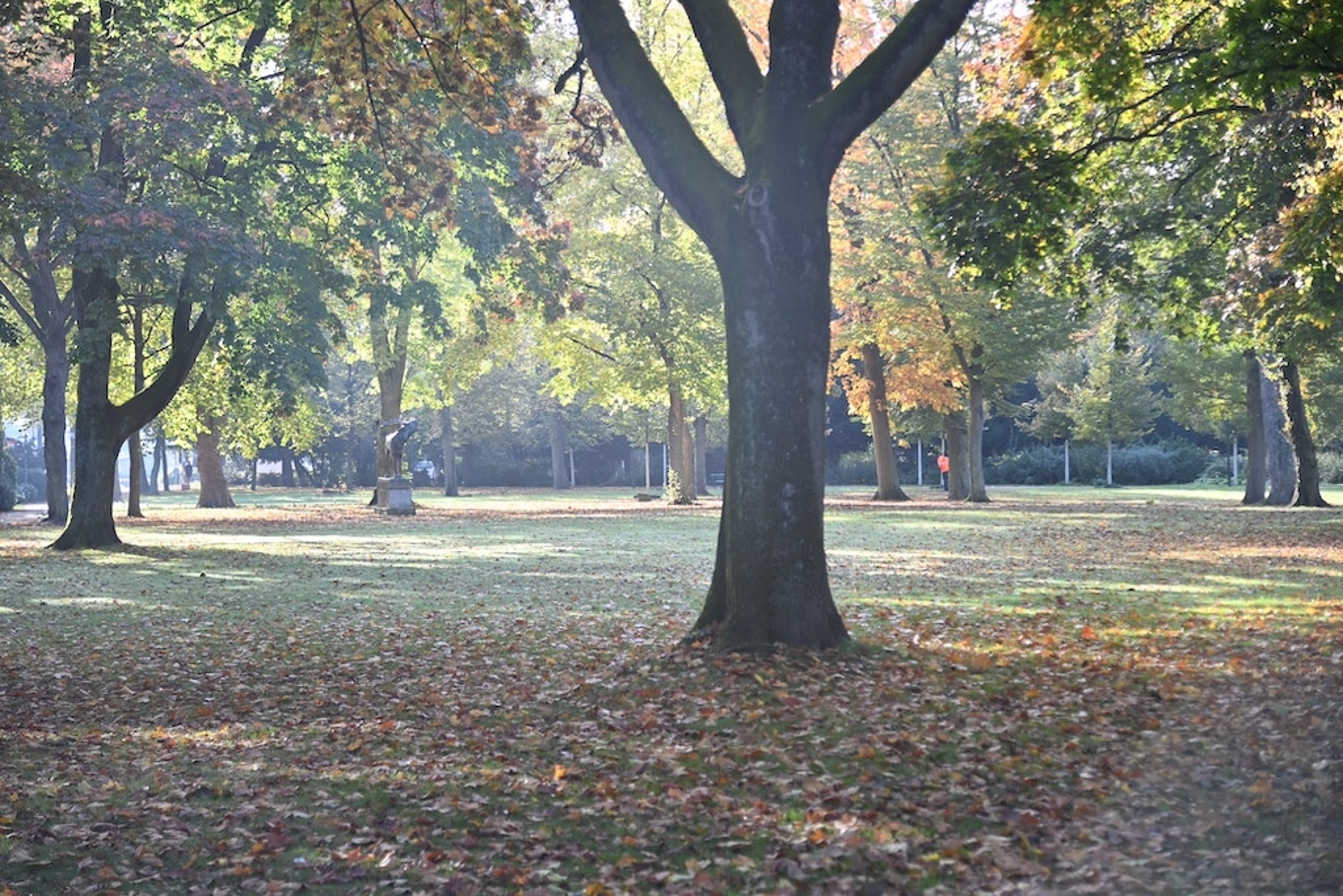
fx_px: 2612
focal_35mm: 70
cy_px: 448
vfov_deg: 19.5
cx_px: 672
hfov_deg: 28.8
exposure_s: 1/100
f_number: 4
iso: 100
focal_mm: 70
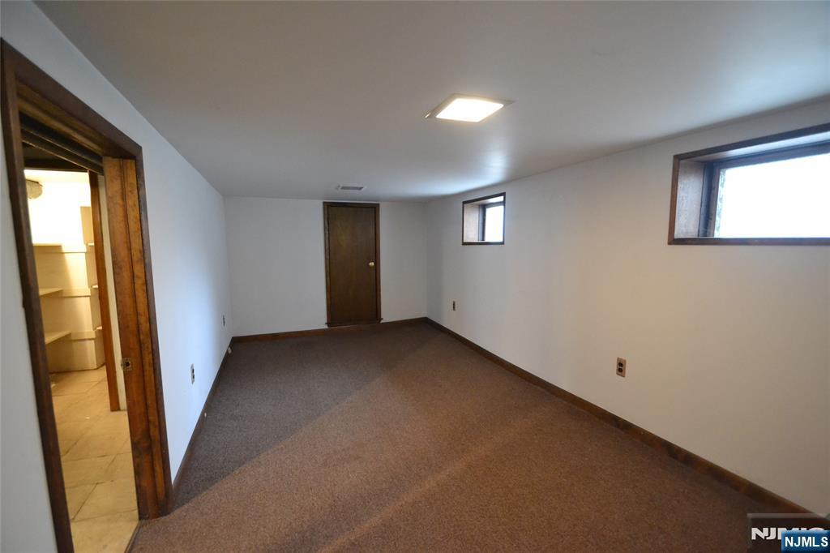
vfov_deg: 77.3
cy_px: 276
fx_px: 346
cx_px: 415
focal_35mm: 15
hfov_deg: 100.4
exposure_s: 1/30
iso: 3200
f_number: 3.5
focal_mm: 10
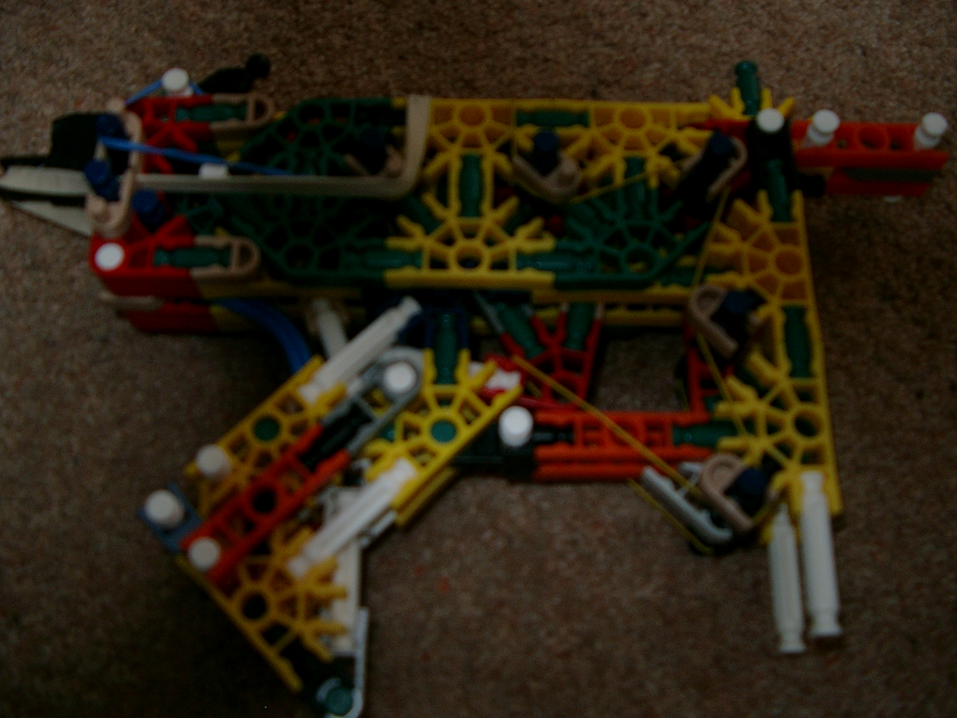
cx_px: 470
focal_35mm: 38
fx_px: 1051
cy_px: 358
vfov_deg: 37.7
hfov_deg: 49.0
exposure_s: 1/60
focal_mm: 7.6
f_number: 2.6
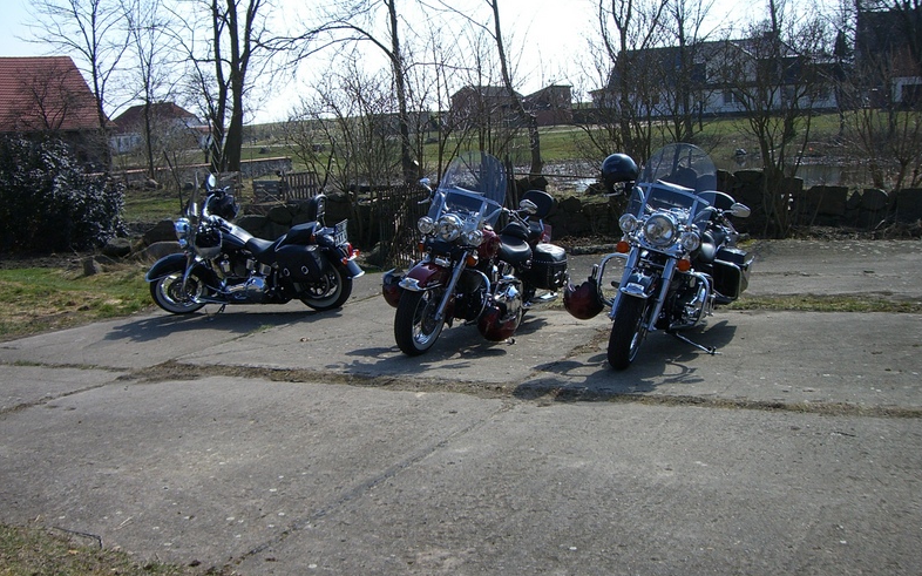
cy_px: 256
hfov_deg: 48.2
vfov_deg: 31.2
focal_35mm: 41
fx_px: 1030
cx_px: 465
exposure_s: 1/500
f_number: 4.3
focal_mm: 6.2
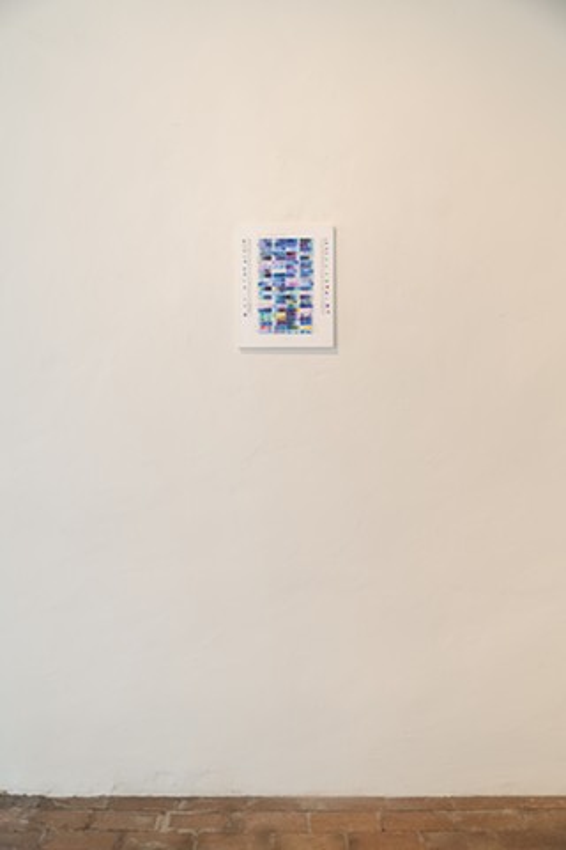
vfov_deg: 60.3
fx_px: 731
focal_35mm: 31
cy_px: 425
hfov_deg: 42.3
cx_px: 283
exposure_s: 1/10
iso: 200
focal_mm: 31
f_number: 4
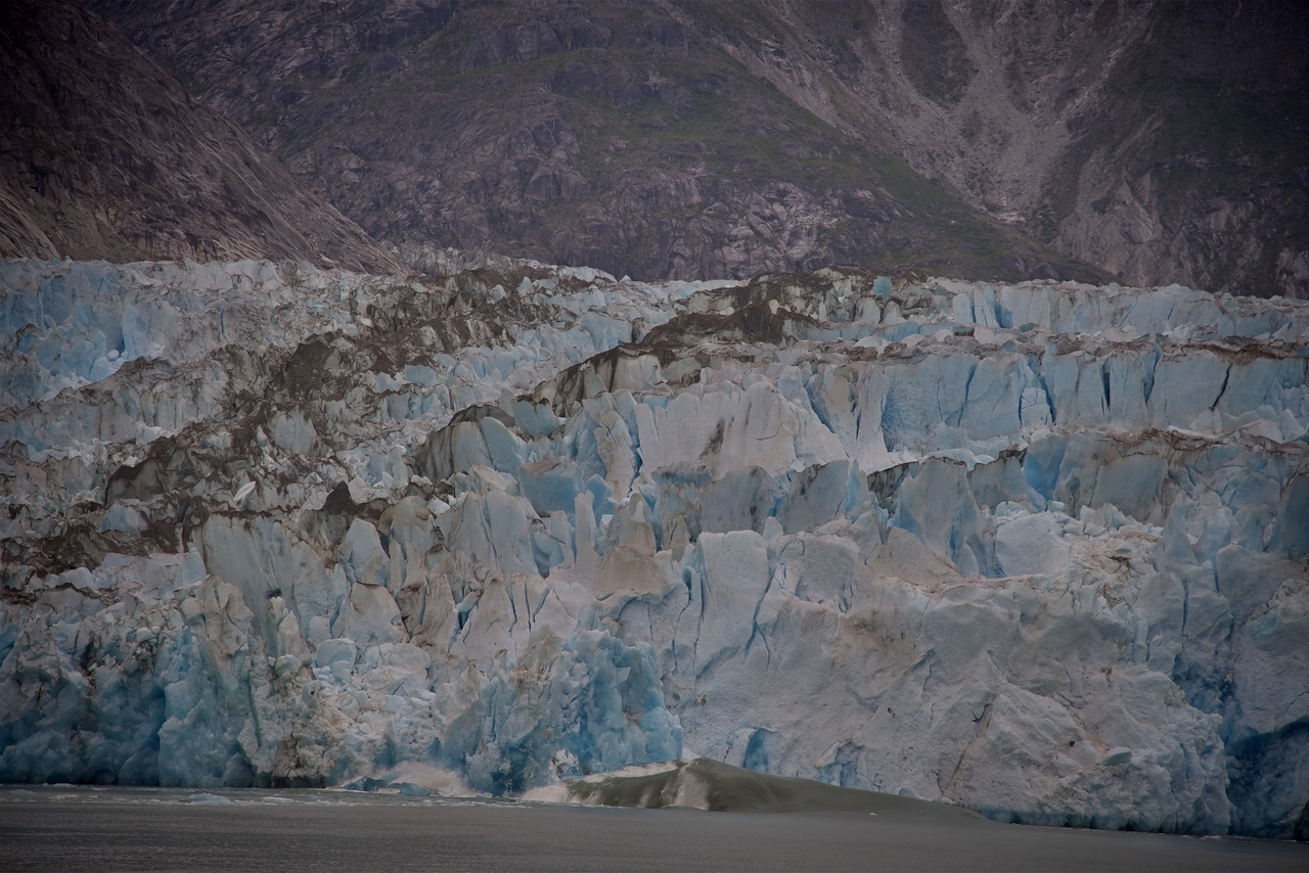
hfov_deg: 17.1
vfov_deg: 11.4
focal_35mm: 120
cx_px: 654
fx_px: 4364
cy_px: 436
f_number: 4
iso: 140
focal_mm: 120
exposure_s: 1/250
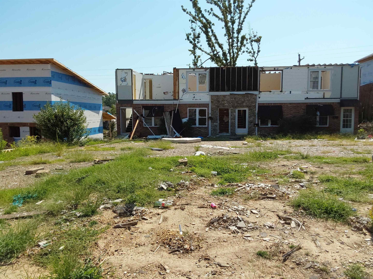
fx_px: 302
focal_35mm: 28
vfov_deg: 49.7
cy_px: 140
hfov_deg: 63.4
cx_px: 186
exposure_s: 1/2283
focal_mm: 2.91
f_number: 1.9
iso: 50
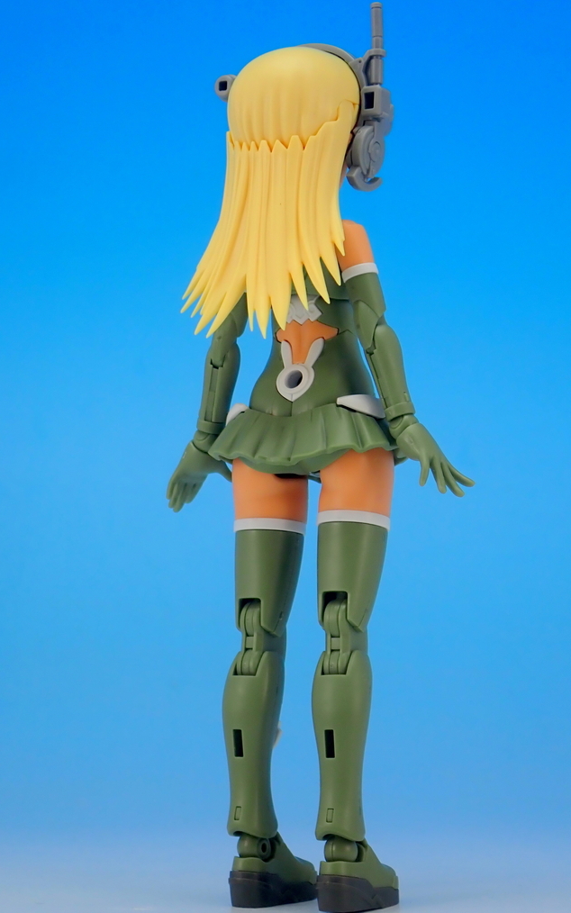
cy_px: 458
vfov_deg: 19.5
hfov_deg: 12.2
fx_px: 2663
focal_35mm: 107
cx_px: 314
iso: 100
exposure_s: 1/13
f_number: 4.9
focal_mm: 18
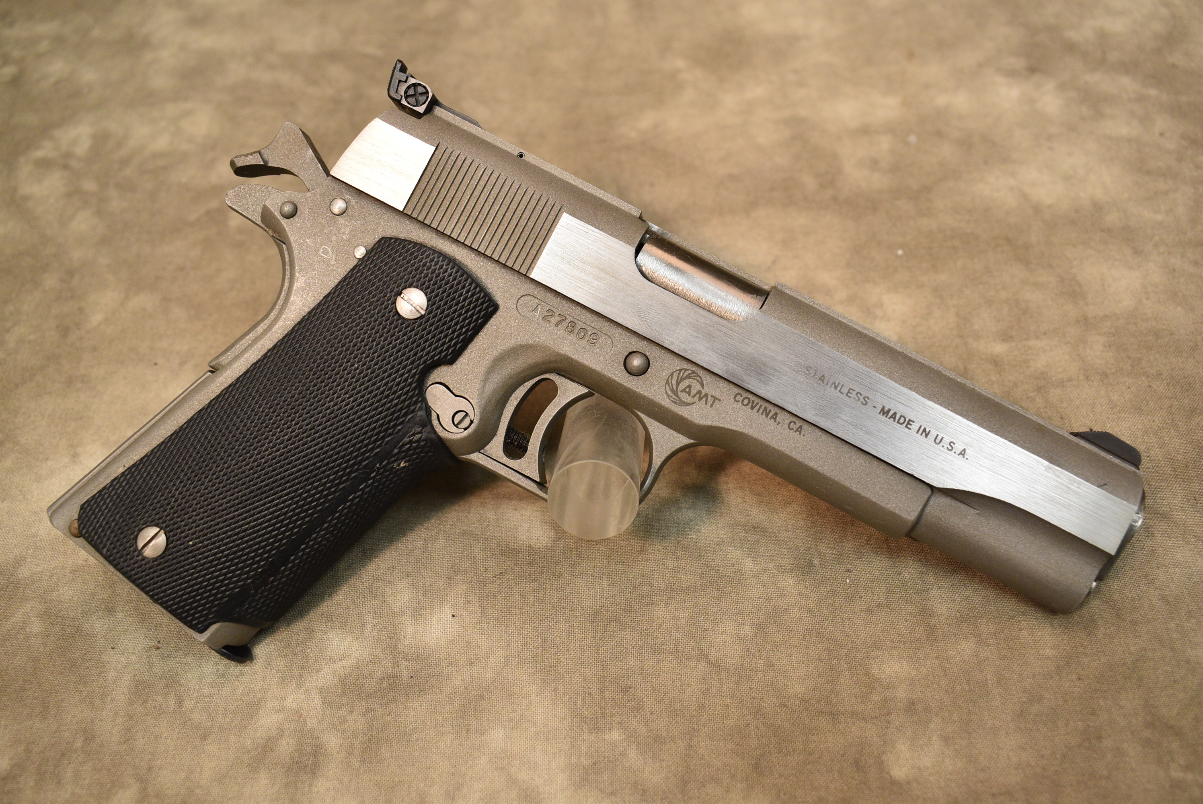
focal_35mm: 34
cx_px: 602
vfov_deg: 38.4
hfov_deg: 55.1
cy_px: 402
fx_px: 1154
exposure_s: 1/60
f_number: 5.6
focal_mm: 23
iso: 800
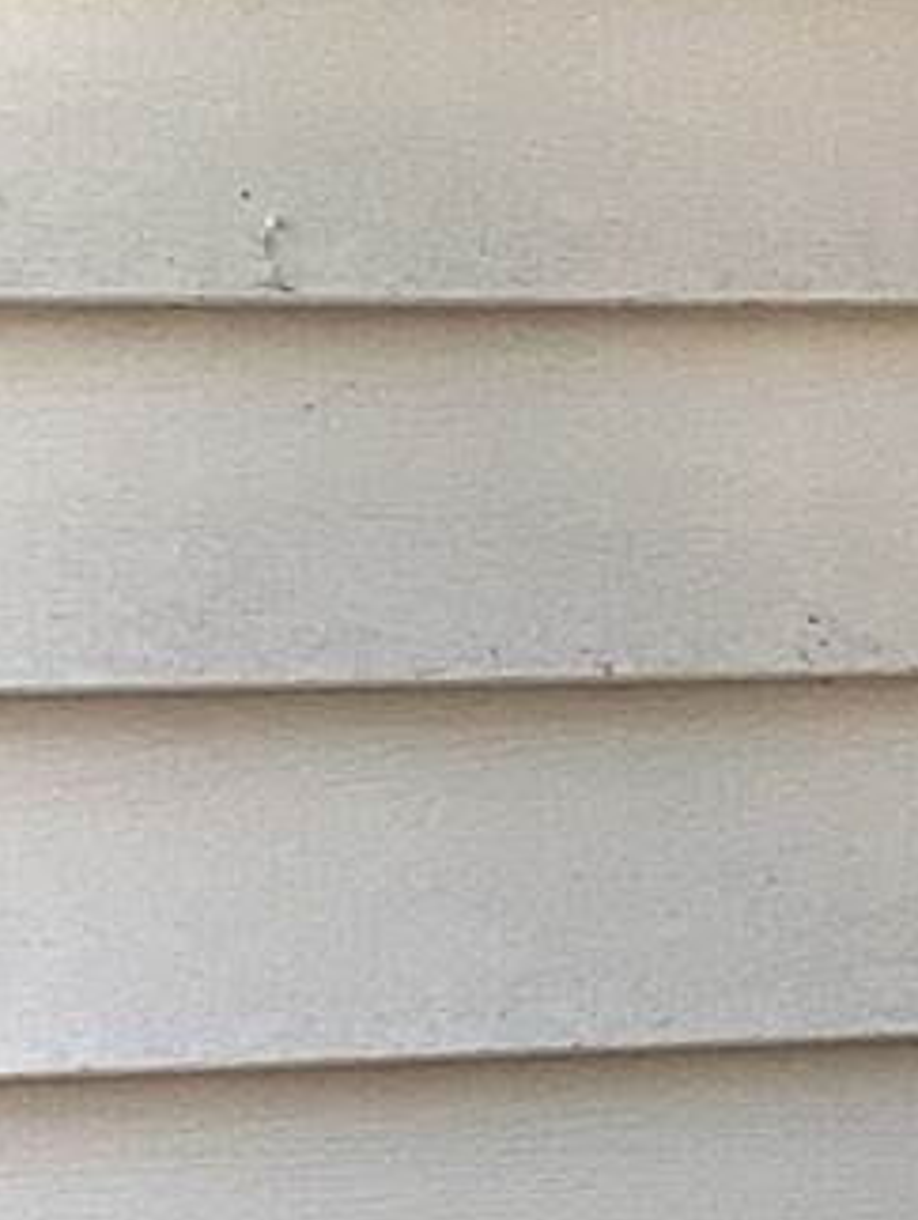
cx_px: 1700
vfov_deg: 14.3
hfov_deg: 10.1
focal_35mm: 138
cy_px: 710
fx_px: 4870
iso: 80
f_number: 2.4
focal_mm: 3.3
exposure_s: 1/60
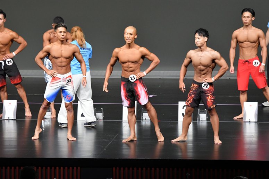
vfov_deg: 5.7
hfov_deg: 8.6
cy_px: 90
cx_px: 134
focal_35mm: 240
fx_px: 1792
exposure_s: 1/400
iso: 4000
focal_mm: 160
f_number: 5.6
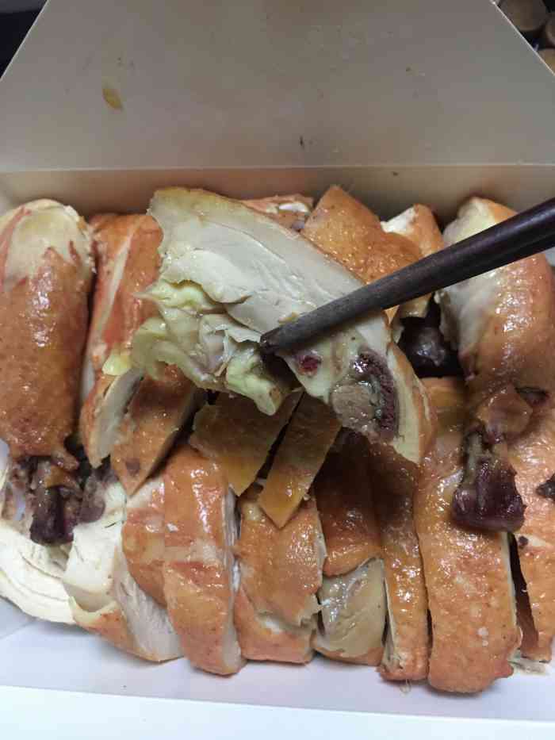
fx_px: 620
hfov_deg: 48.2
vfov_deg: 61.7
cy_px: 370
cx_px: 278
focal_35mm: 29
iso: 100
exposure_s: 1/17
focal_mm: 4.15
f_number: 2.2
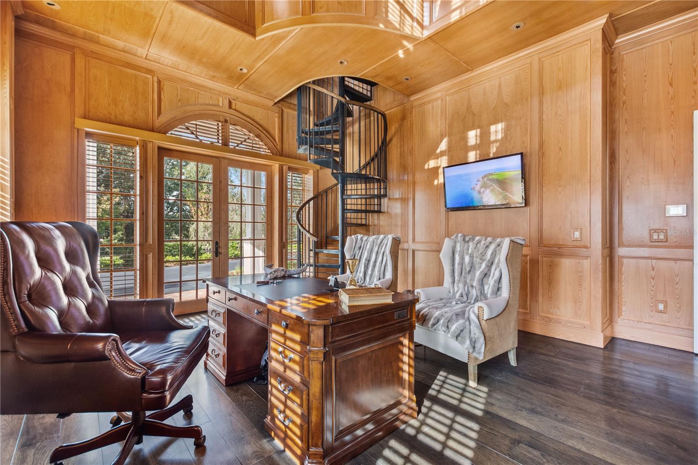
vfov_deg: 77.3
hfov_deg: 100.4
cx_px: 349
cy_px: 232
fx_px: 291
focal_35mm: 15
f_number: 4.5
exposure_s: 1/5
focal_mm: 10
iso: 800
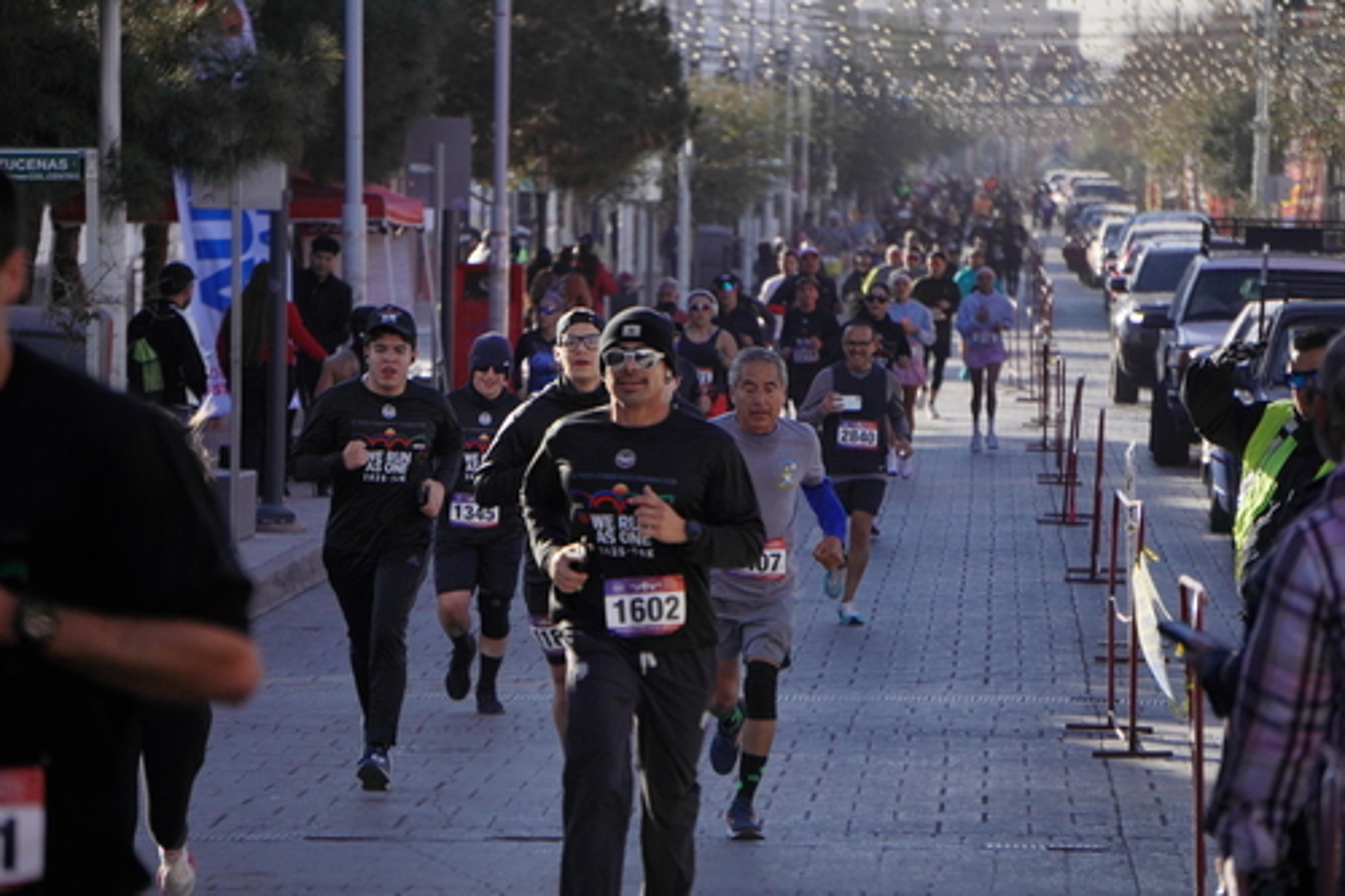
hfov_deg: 7.1
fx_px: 10868
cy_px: 448
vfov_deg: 4.7
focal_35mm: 291
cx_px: 672
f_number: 6.3
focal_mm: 194
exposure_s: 1/2500
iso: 500
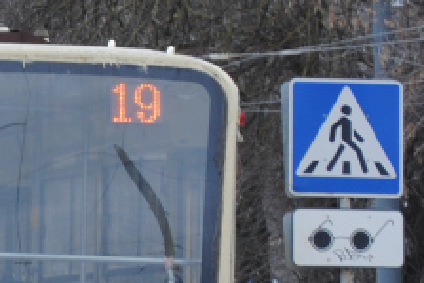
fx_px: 5162
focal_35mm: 438
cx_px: -338
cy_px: 255
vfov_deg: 3.1
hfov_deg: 4.7
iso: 100
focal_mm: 50
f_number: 6.3
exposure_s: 1/160
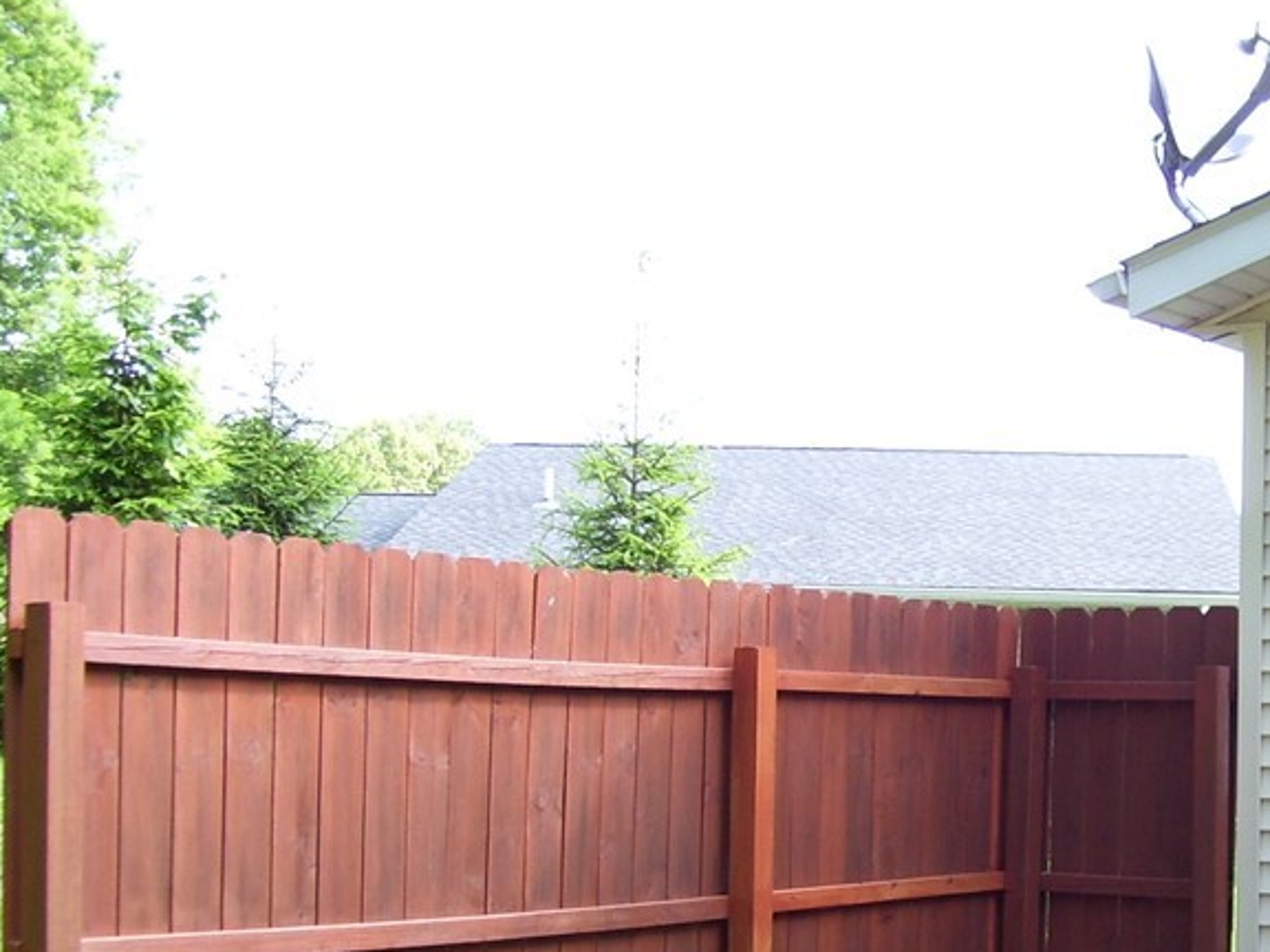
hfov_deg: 29.3
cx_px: 1091
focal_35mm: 64
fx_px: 2348
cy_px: 743
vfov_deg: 22.7
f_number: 2.7
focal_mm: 6
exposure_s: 1/180
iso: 80
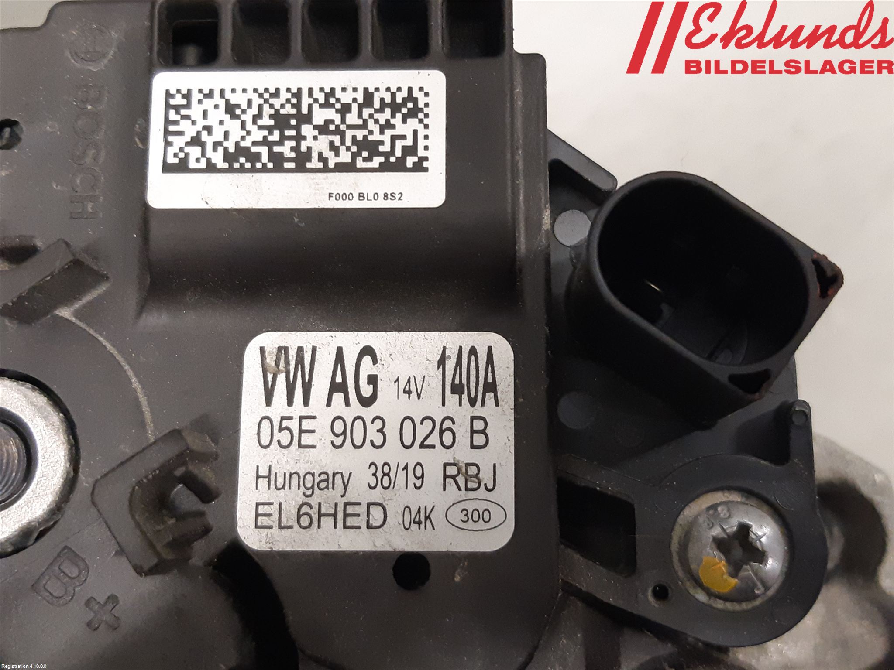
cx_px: 447
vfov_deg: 53.1
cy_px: 335
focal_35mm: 26
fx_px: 671
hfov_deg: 67.3
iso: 320
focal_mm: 3.93
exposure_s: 1/50
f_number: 1.7
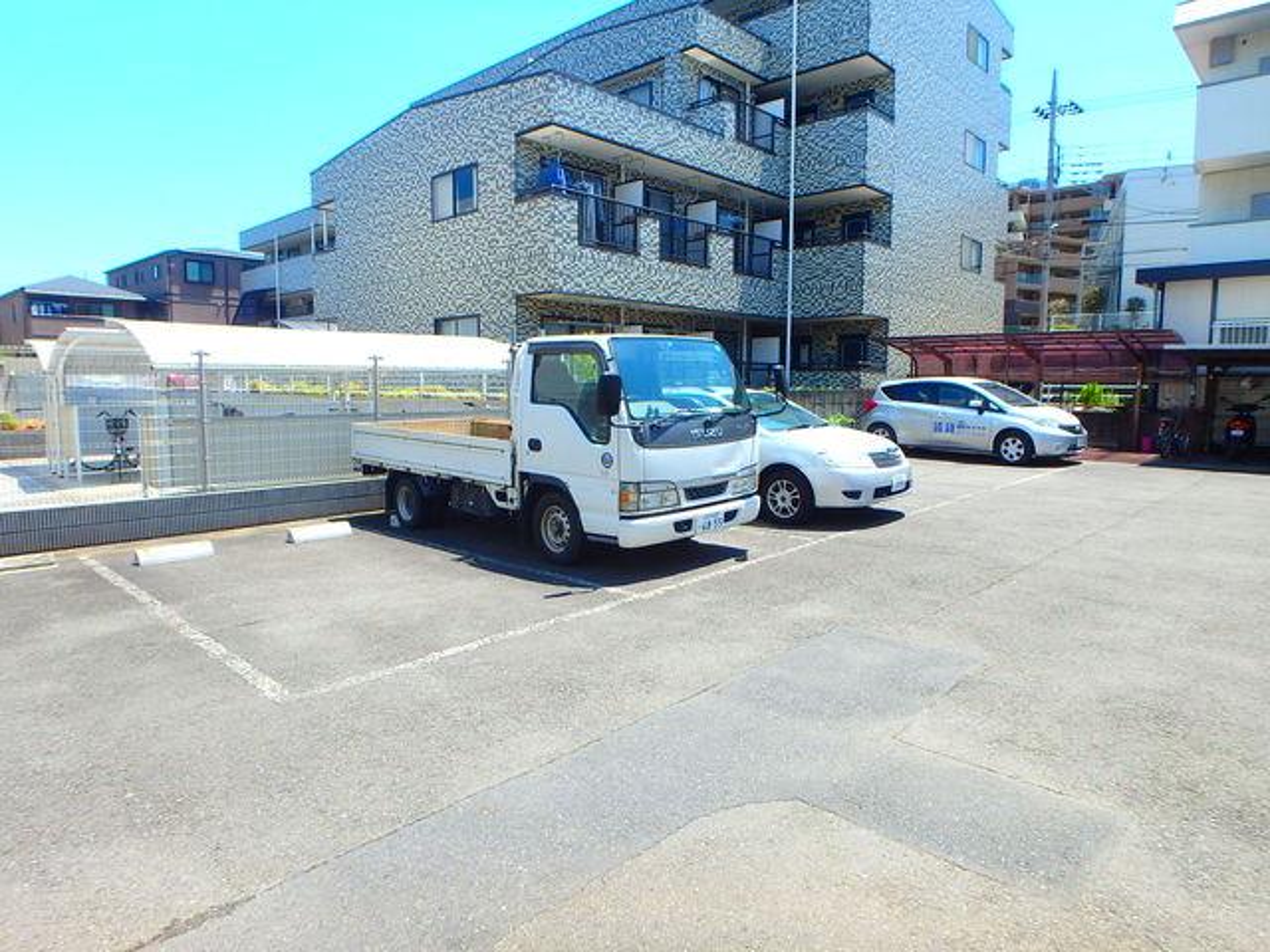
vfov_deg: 63.4
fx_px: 770
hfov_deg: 79.0
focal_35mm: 21
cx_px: 635
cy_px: 476
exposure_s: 1/500
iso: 125
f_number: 3.5
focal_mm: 3.7
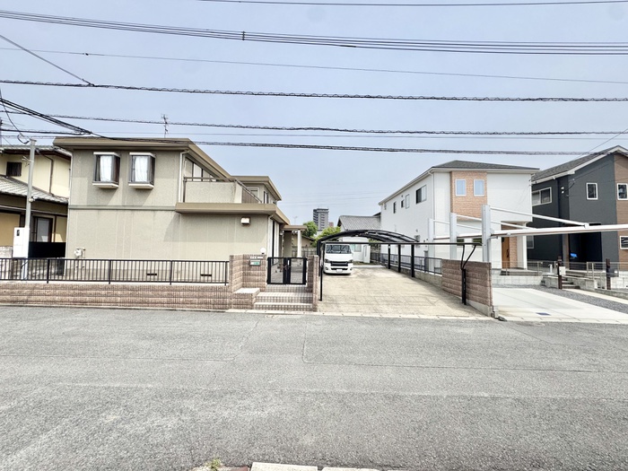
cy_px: 236
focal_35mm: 14
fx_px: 254
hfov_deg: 102.1
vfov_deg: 85.7
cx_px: 314
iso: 50
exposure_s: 1/2770
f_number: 2.2
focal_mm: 2.22
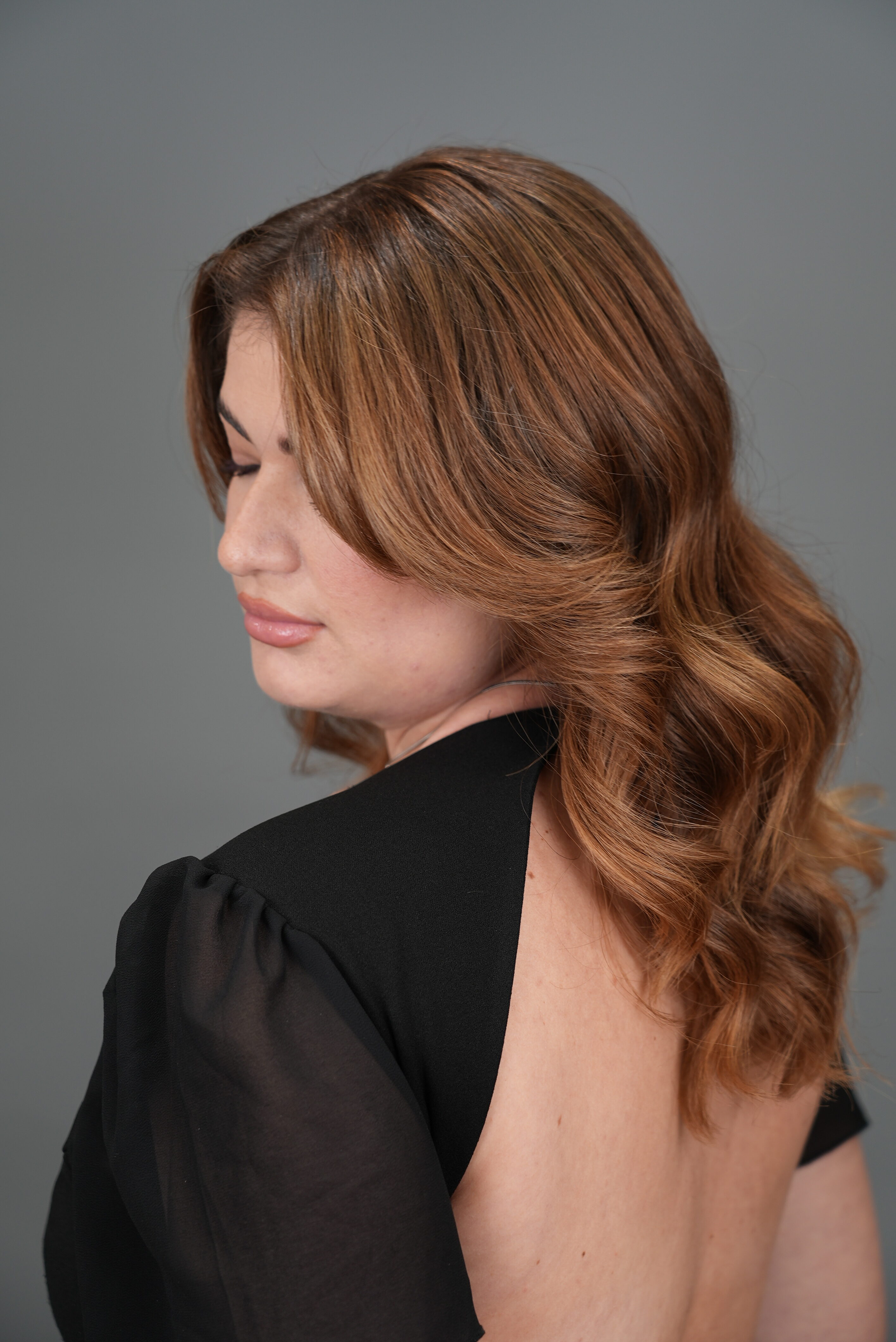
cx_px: 448
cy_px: 671
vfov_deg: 30.9
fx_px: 2423
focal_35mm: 65
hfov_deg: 20.9
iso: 250
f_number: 4
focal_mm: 65
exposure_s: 1/125
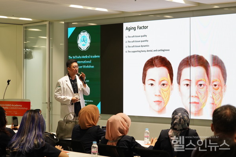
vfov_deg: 16.1
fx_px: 557
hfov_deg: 23.9
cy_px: 78
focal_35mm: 85
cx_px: 118
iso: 2500
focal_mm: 85
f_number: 8
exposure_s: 1/125
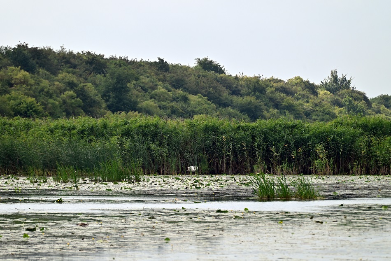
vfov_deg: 4.6
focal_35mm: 300
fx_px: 3259
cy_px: 130
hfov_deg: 6.9
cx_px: 196
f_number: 5.6
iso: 200
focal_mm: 300
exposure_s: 1/1000
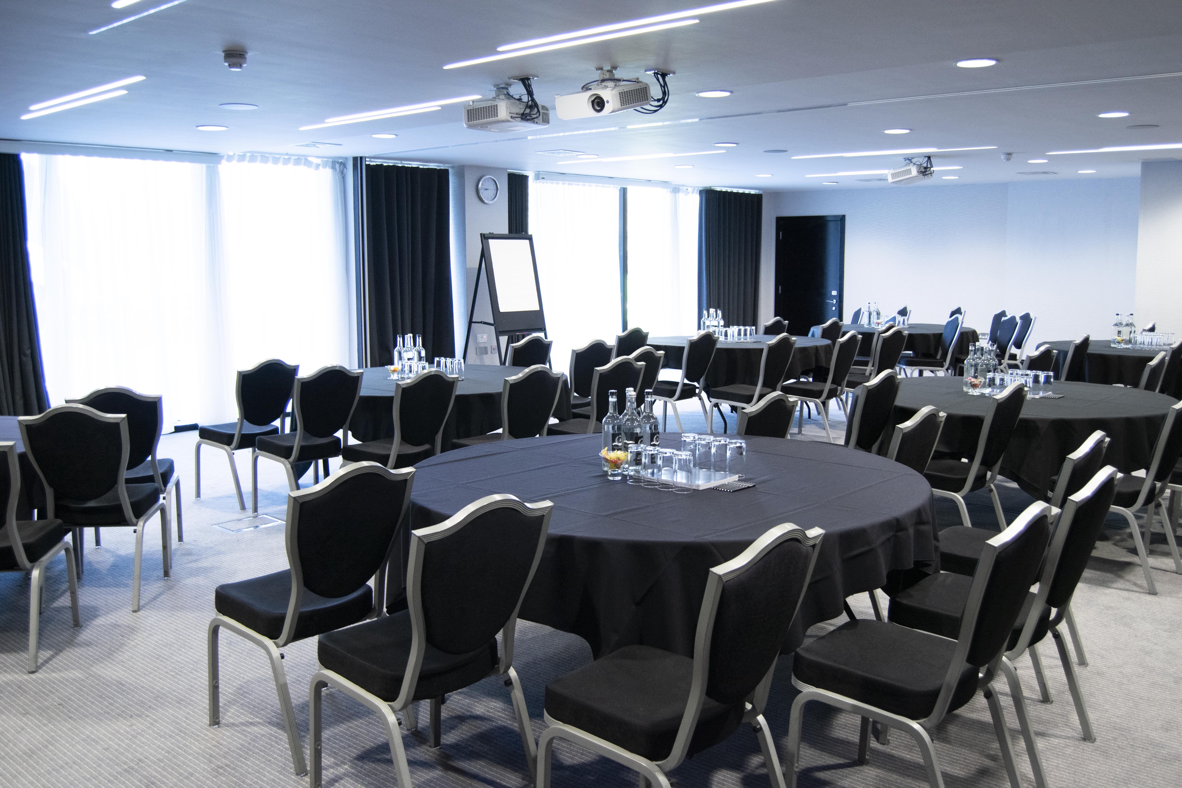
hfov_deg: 57.2
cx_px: 591
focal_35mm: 33
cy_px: 394
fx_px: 1083
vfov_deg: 40.0
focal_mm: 22
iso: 800
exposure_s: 1/60
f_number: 3.8
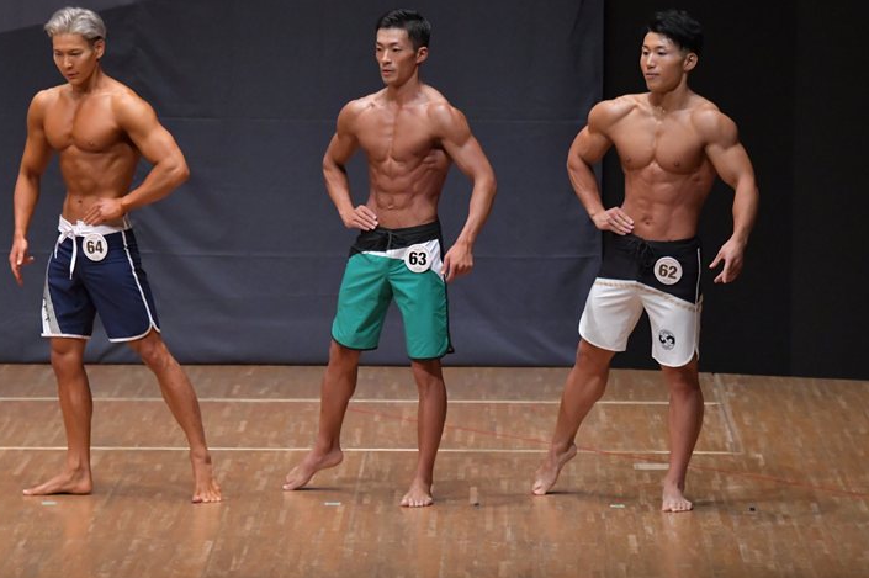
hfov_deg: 7.8
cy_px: 296
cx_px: 462
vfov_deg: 5.2
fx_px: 6368
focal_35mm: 264
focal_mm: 160
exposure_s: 1/400
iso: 6400
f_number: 5.6
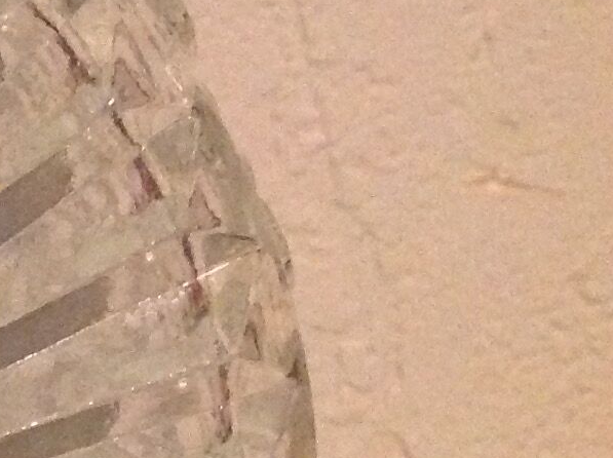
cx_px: -601
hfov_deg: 11.7
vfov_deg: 9.6
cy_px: 496
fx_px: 2688
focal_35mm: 152
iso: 500
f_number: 2.4
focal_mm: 4.28
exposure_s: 1/17
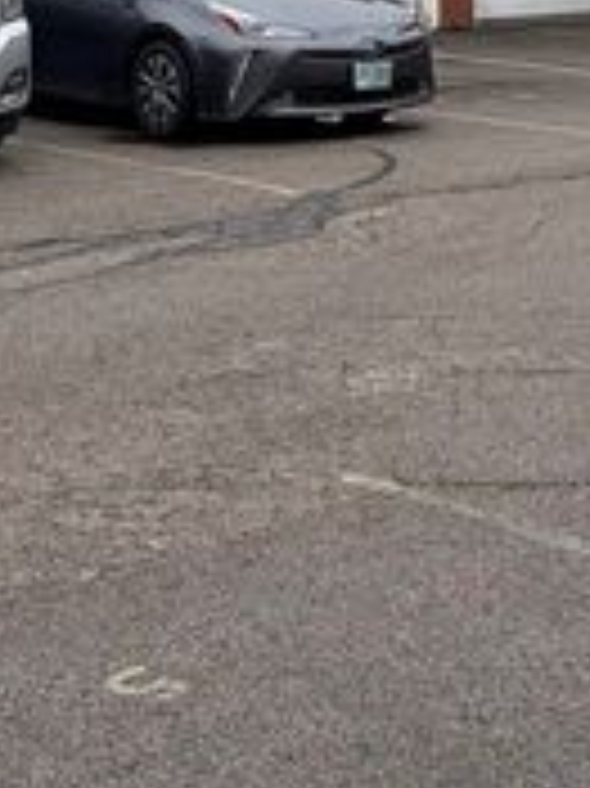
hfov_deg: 14.8
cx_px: 500
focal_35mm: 99
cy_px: -110
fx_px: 2253
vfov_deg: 18.9
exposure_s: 1/1420
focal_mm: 5.96
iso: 50
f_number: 1.6
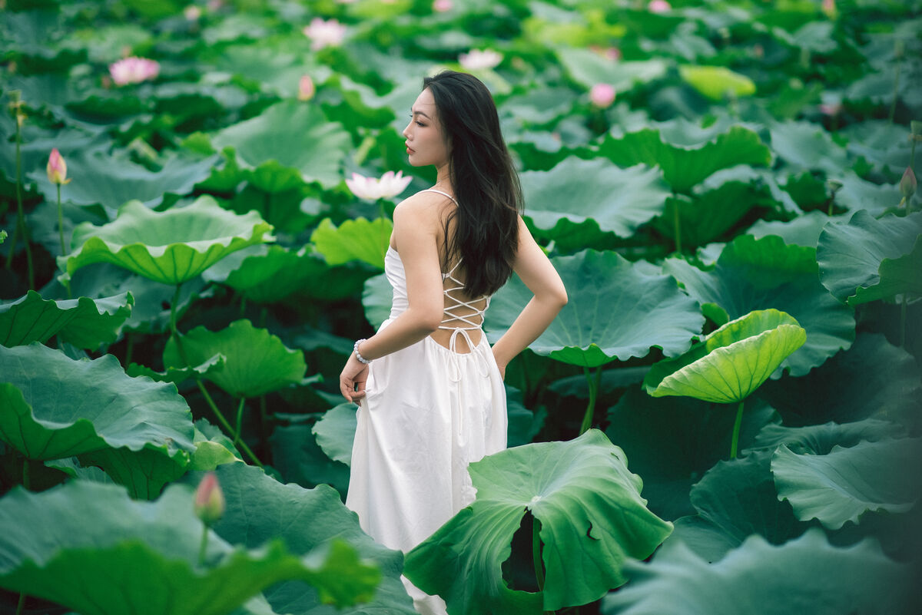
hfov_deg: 23.9
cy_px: 308
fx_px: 2178
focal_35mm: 85
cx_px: 461
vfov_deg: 16.1
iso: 50
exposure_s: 1/2500
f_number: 1.6
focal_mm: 85
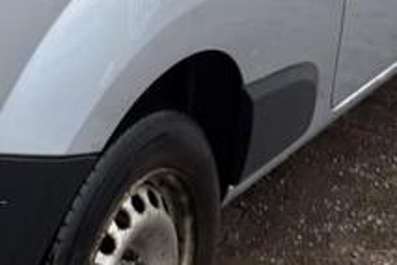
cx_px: -179
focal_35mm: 114
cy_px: -132
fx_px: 1257
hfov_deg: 16.5
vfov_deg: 11.5
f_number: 1.6
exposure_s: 1/121
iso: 64
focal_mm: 5.96
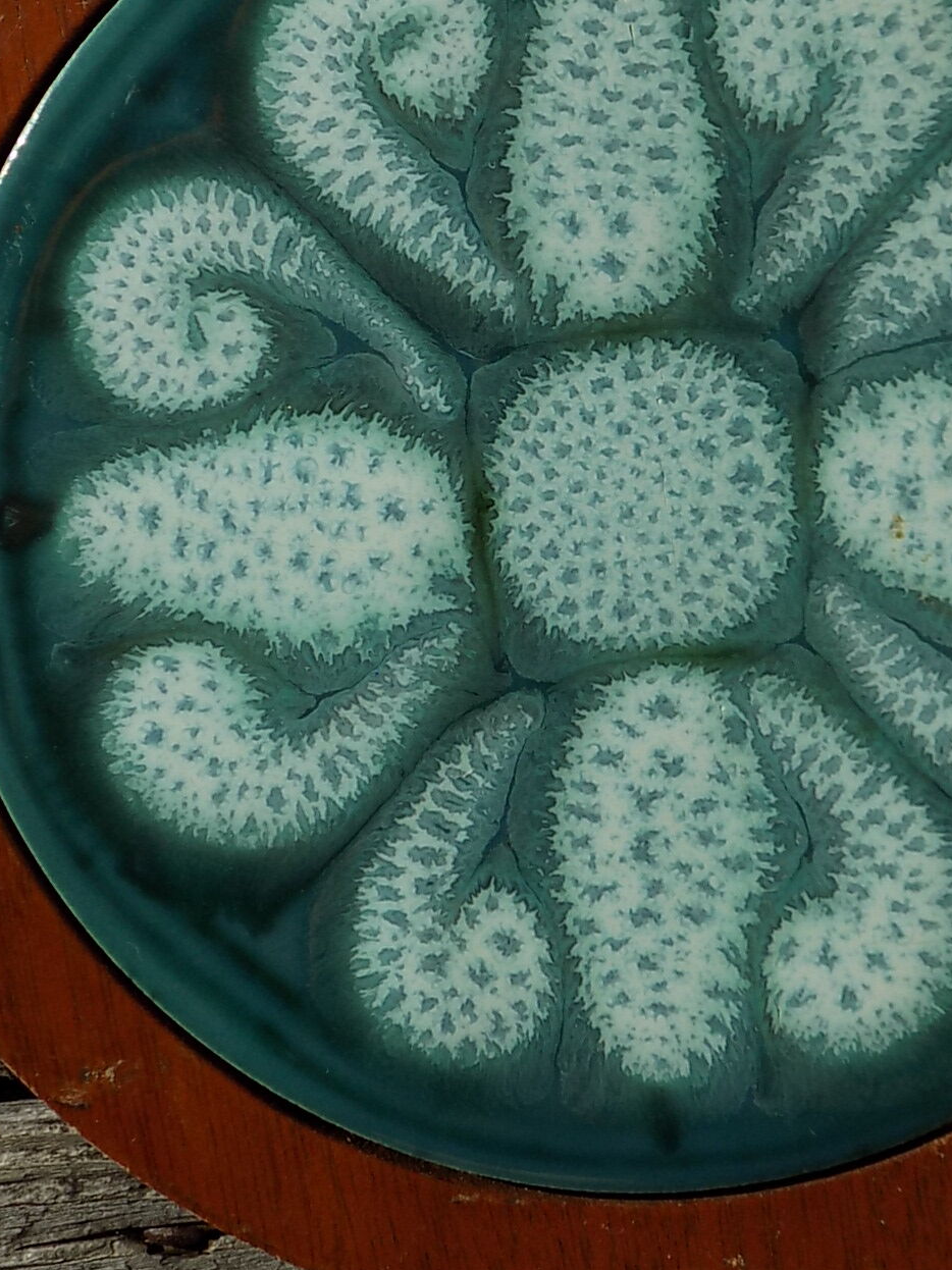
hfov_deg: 23.6
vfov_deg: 31.0
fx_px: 2274
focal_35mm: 62
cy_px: 457
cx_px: 599
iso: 80
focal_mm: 6.1
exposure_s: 1/200
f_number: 10.9
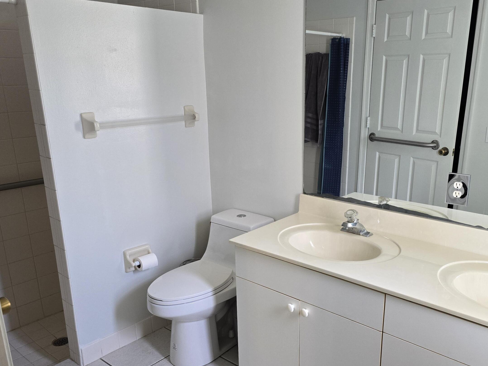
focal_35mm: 32
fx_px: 451
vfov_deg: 44.0
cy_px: 218
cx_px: 282
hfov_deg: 56.6
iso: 200
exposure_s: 1/120
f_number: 1.7
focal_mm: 6.3
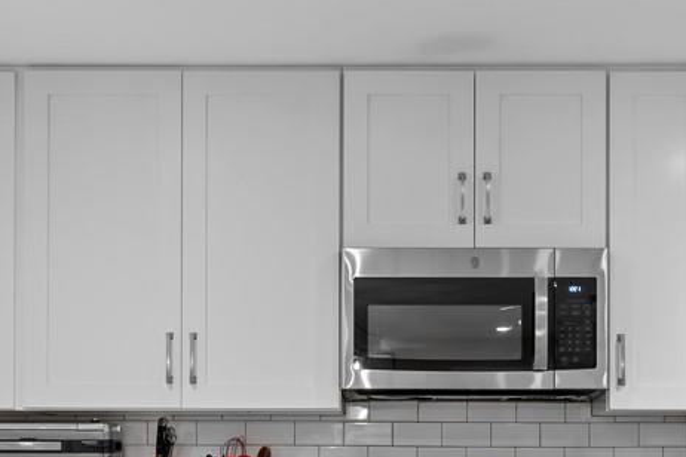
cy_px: 486
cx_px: 379
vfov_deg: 21.0
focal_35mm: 62
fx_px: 1181
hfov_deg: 32.4
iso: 400
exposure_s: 1/1.25
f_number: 10
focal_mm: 14
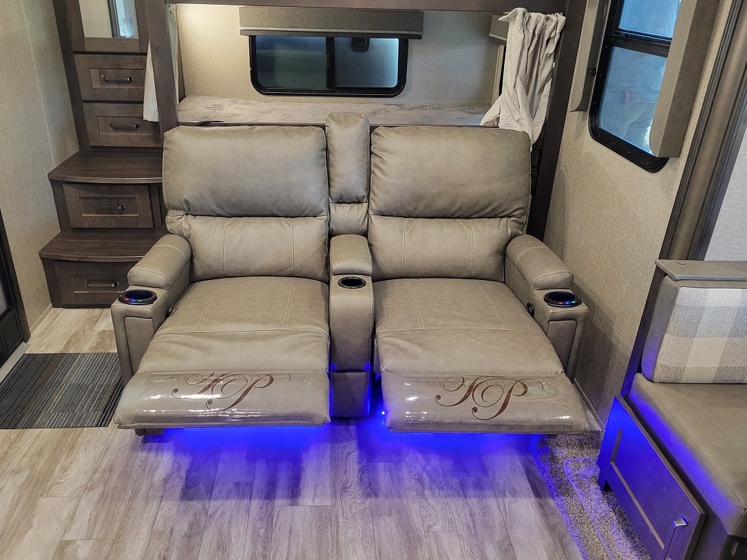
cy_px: 291
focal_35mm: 29
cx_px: 348
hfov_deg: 61.6
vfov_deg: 48.2
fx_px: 626
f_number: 1.8
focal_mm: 5.4
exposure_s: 1/40
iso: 400
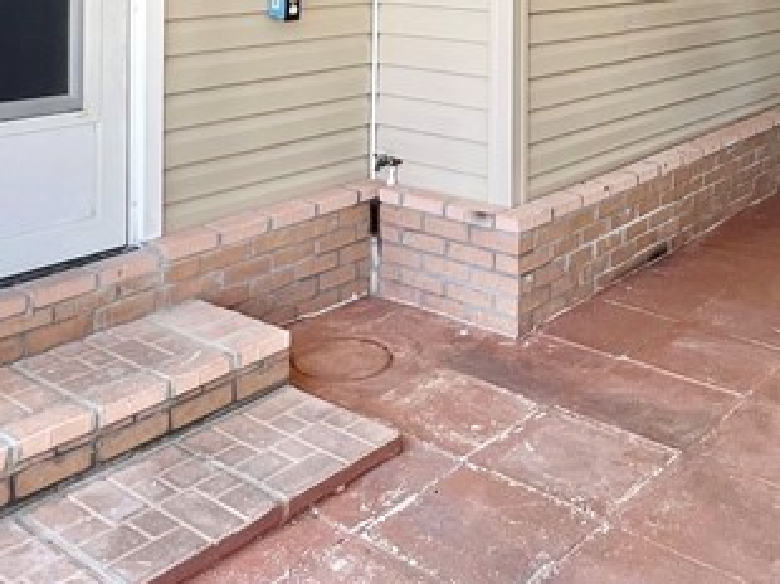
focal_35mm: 43
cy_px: -43
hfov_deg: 43.8
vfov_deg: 30.4
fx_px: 968
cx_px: 443
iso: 32
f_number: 1.8
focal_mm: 1.57
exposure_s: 1/99
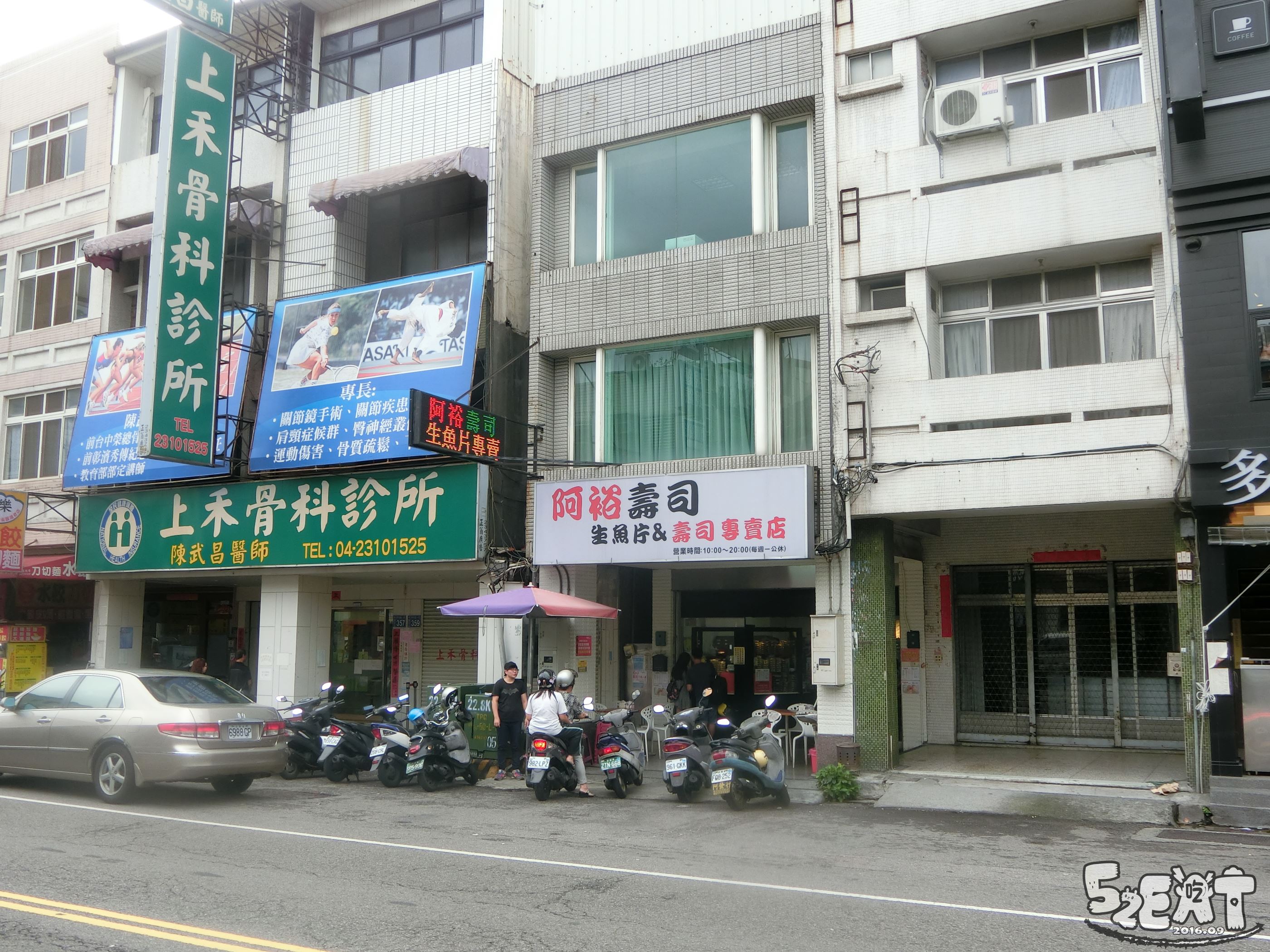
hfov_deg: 52.6
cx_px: 635
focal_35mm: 35
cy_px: 476
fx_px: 1284
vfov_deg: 40.7
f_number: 3.2
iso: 125
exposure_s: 1/125
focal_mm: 7.2
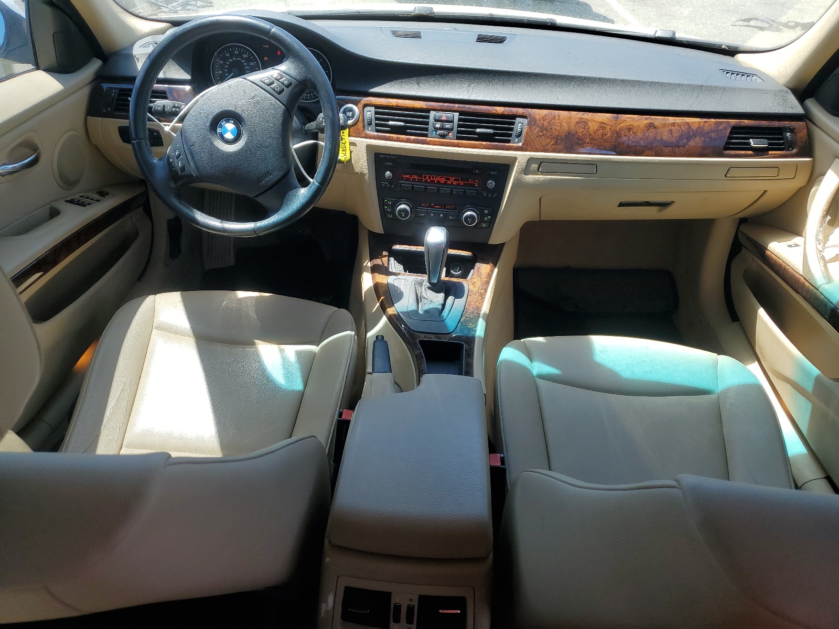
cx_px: 420
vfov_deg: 53.1
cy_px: 314
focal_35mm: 26
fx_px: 630
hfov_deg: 67.3
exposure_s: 1/588
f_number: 1.5
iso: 50
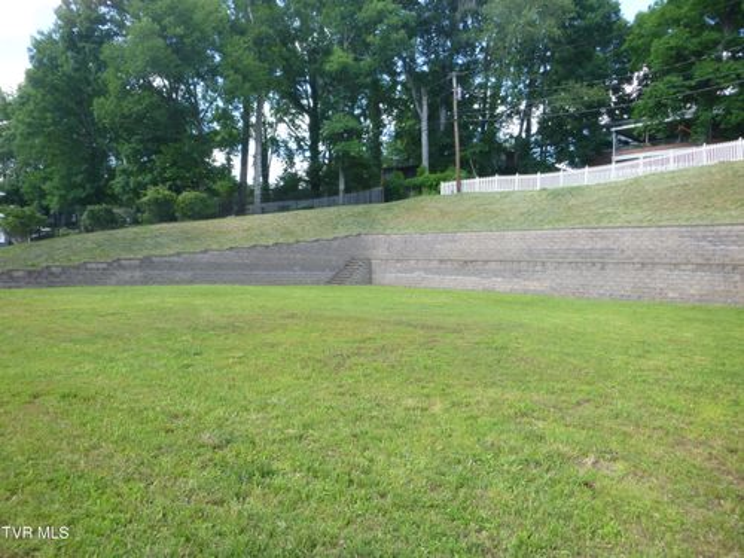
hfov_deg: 69.4
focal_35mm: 25
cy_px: 279
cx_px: 372
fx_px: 537
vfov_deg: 54.9
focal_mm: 4.5
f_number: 3.9
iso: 100
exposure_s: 1/60
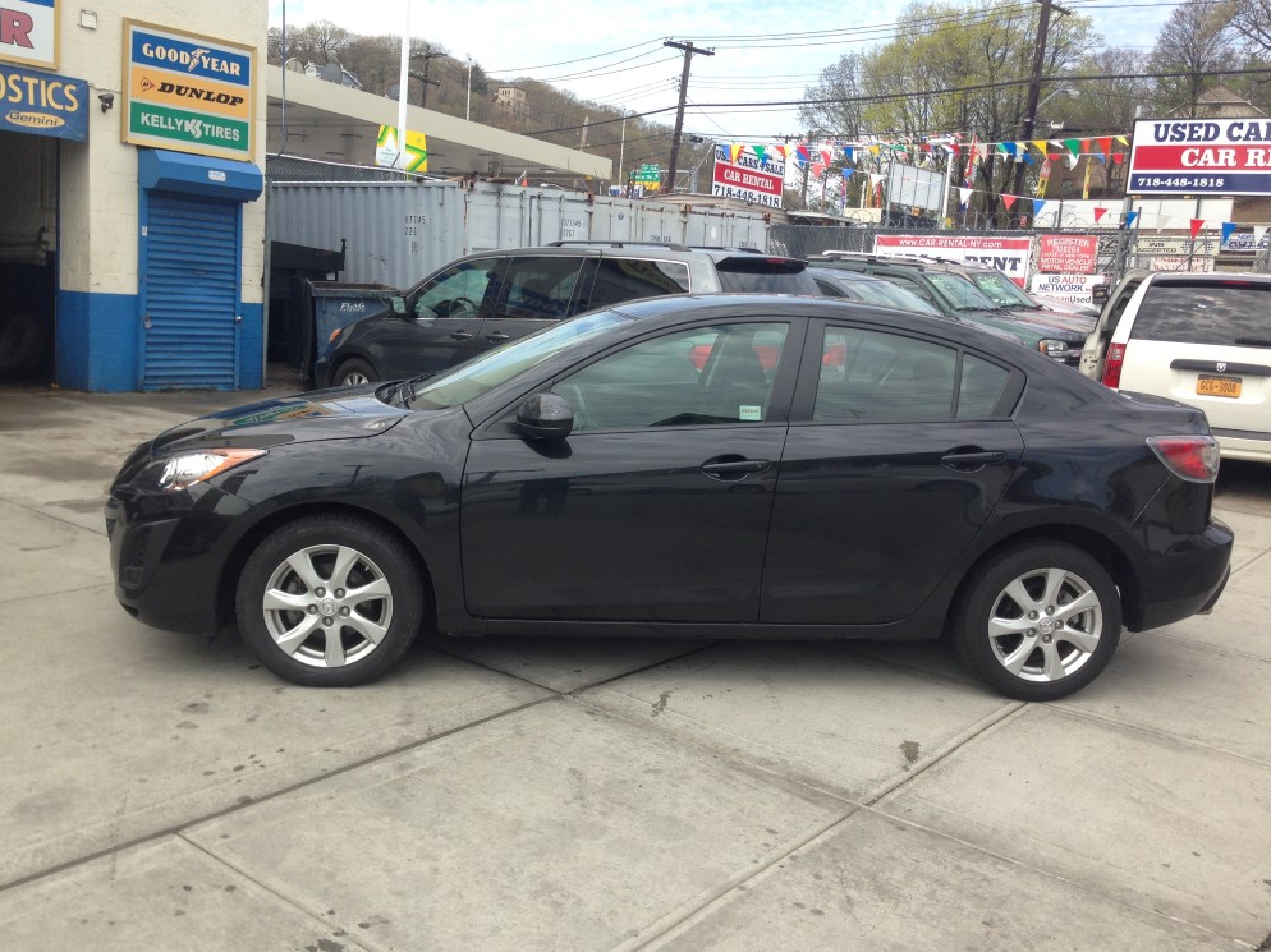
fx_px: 1248
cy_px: 480
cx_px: 652
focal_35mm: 34
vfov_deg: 41.8
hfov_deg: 54.0
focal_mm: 4.12
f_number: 2.4
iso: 50
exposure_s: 1/786
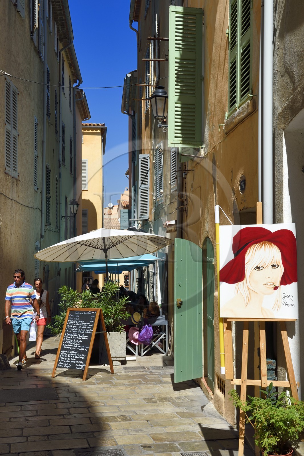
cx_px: 152
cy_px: 228
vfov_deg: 46.4
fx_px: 532
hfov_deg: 31.9
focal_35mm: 42
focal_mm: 42
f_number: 16
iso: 200
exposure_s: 1/200
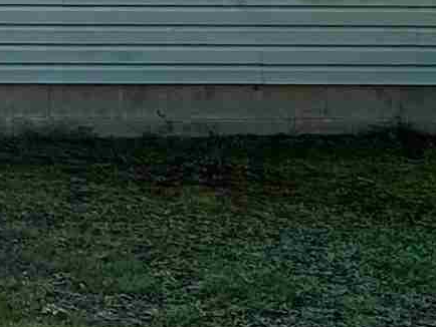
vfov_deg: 14.2
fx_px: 1248
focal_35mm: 99
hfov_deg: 15.9
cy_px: -124
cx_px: -412
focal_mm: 2.22
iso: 40
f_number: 2.2
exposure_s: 1/410
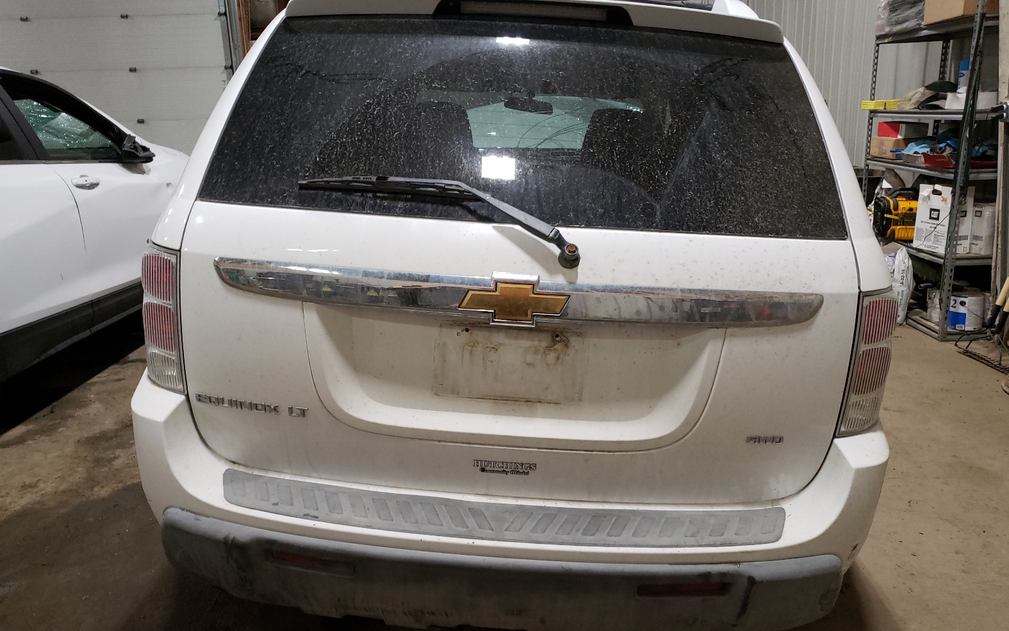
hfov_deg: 66.5
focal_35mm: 28
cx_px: 504
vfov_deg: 44.5
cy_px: 321
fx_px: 770
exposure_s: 1/60.2
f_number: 1.5
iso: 142
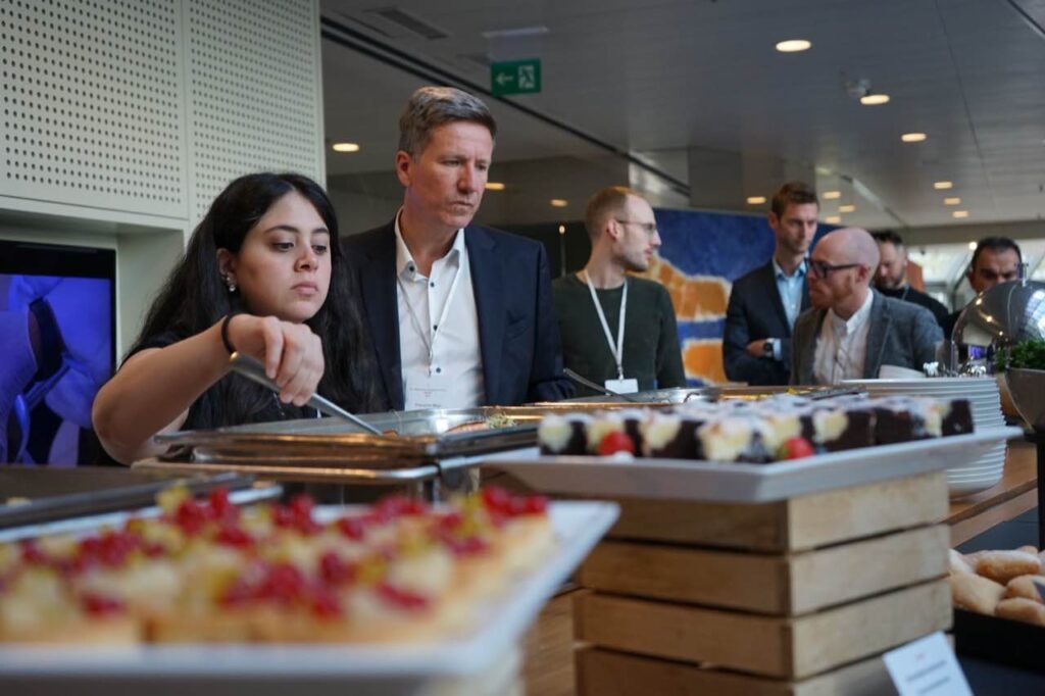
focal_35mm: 47
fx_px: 1364
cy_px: 348
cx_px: 522
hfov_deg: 41.9
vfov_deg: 28.6
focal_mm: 47
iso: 1000
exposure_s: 1/160
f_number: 4.5
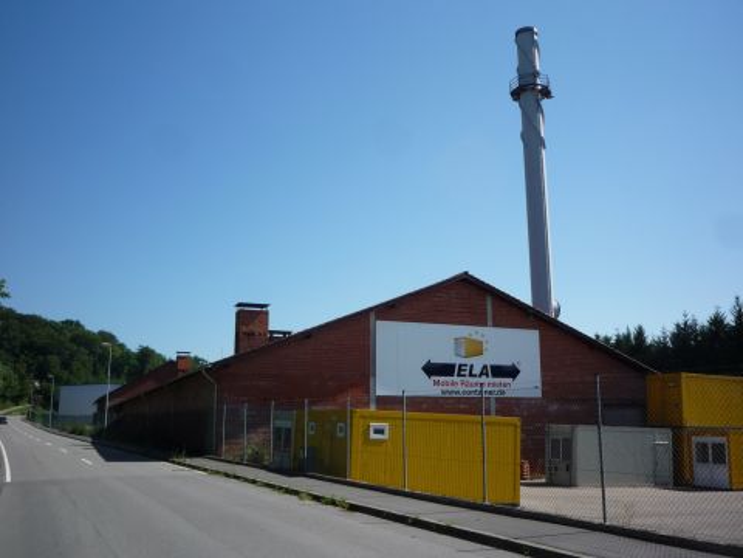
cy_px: 279
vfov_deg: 44.2
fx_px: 687
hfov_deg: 56.8
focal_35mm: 32
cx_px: 372
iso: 100
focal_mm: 5.2
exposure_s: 1/400
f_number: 5.6
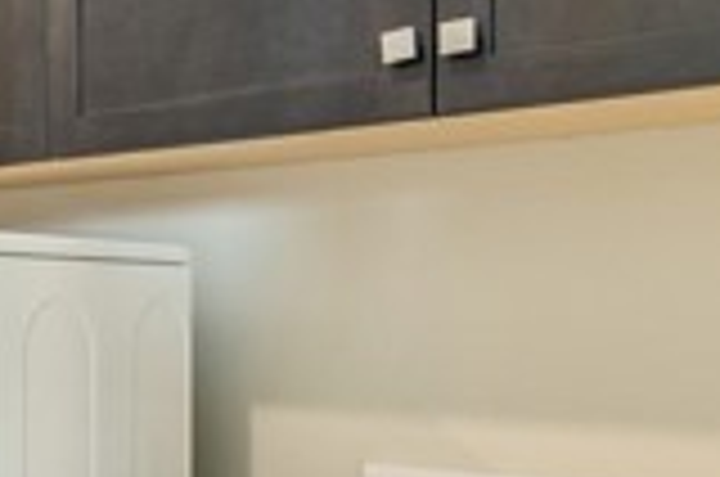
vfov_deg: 24.0
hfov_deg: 30.3
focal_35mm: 56
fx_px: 1118
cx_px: -148
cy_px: 299
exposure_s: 1/60
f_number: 4
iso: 720
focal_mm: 14
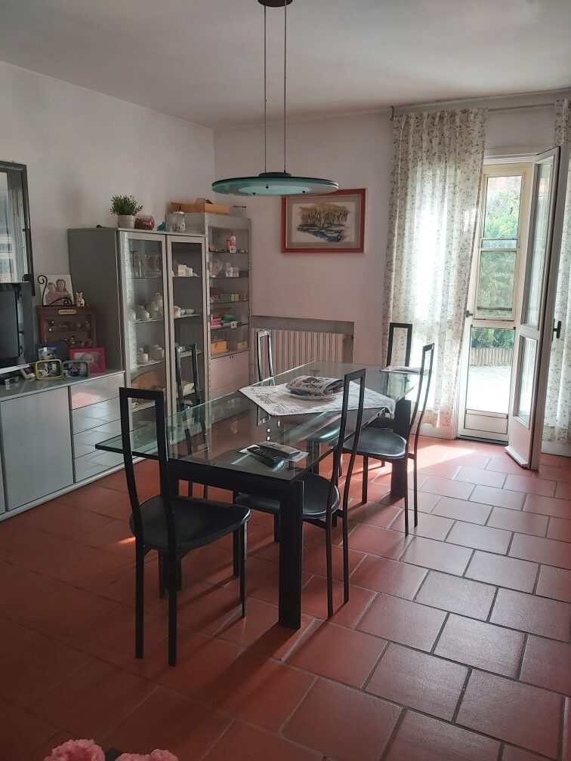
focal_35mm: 26
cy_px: 380
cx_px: 286
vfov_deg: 67.3
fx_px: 572
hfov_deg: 53.1
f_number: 1.7
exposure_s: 1/50
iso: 125
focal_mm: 3.92
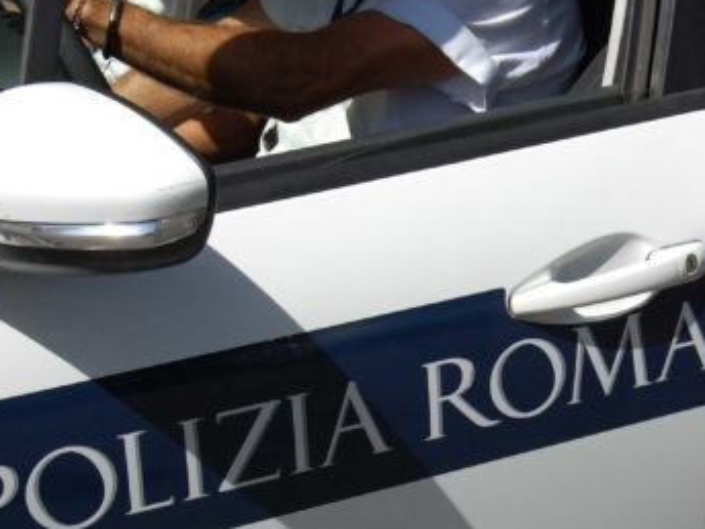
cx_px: 473
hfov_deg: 17.2
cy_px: 371
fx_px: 2322
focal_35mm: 114
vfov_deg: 13.0
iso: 200
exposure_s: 1/400
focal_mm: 40
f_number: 10
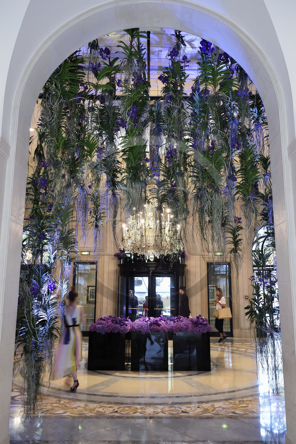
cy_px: 222
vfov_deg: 63.7
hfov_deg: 45.0
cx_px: 148
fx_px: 358
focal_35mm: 29
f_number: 6.3
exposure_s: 1/13
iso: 800
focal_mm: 29
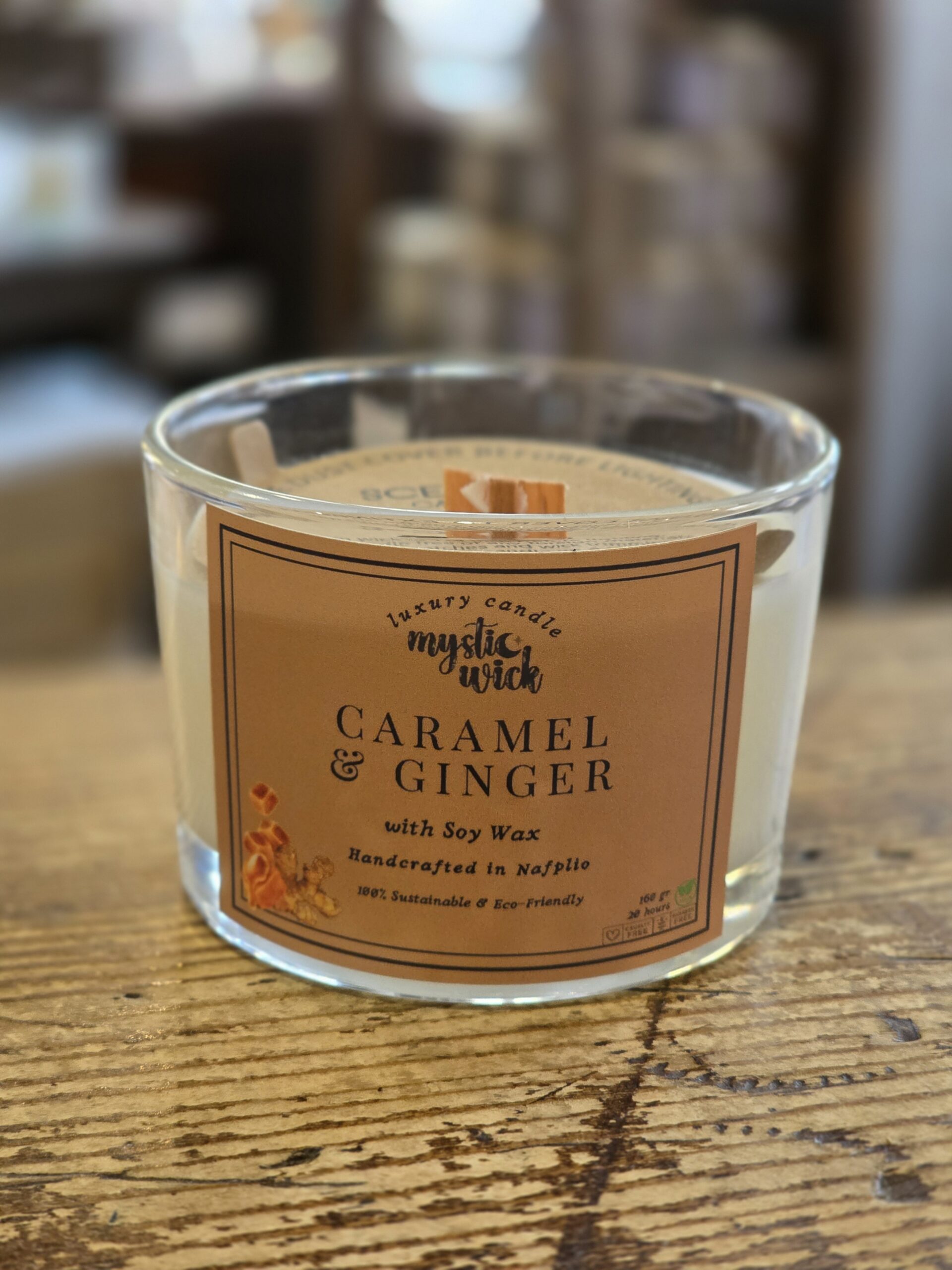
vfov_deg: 28.2
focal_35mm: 69
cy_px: 635
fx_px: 2530
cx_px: 476
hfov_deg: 21.3
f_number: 2.4
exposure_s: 1/100
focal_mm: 7.9
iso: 320
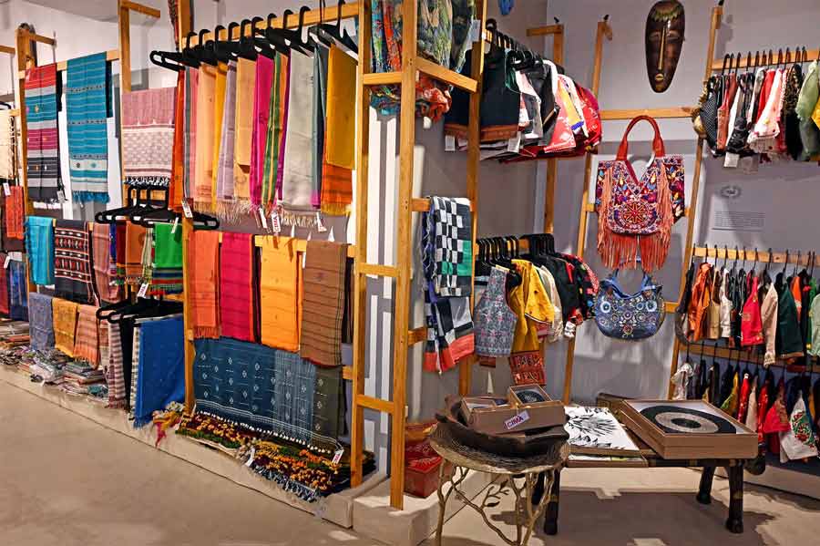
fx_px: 603
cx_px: 410
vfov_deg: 48.7
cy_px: 273
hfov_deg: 68.4
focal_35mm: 26
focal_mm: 26.5
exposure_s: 1/60
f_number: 8
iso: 2000
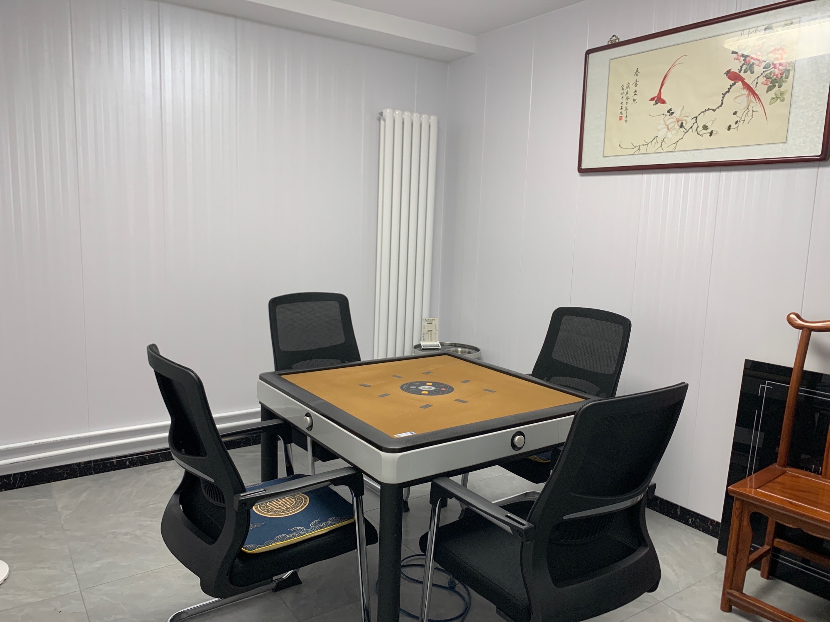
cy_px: 311
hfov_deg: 67.3
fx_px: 623
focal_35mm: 26
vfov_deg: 53.1
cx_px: 415
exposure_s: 1/100
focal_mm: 4.25
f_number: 1.8
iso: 80
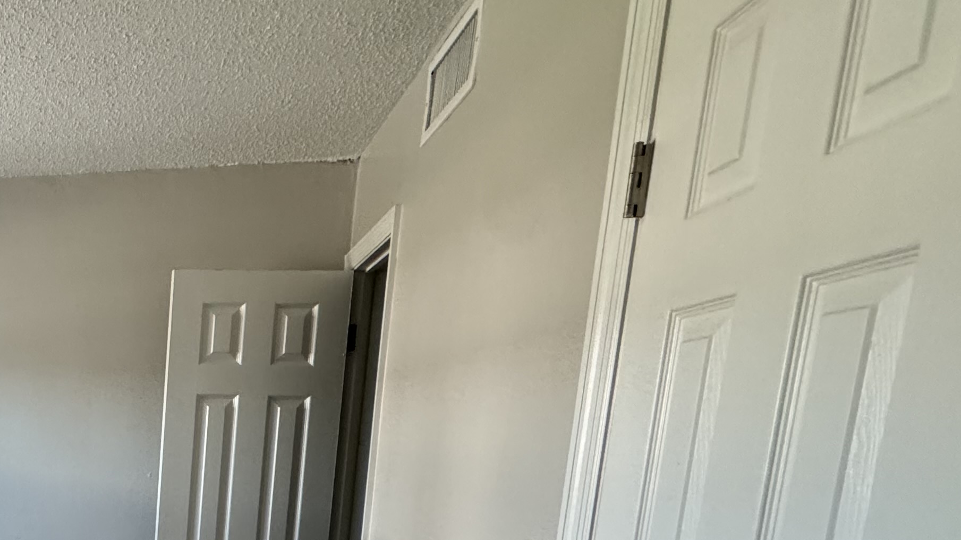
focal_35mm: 34
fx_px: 866
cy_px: 560
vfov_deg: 31.6
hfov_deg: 44.9
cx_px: -81
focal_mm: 2.22
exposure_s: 1/98
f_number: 2.2
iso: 320
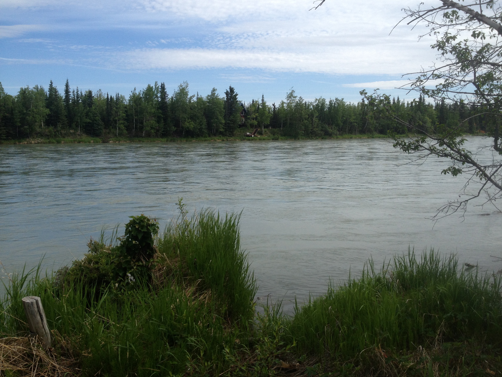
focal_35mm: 36
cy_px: 184
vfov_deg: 39.7
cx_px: 258
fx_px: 522
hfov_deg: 51.3
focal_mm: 4.28
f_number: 2.4
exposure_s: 1/1577
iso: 50
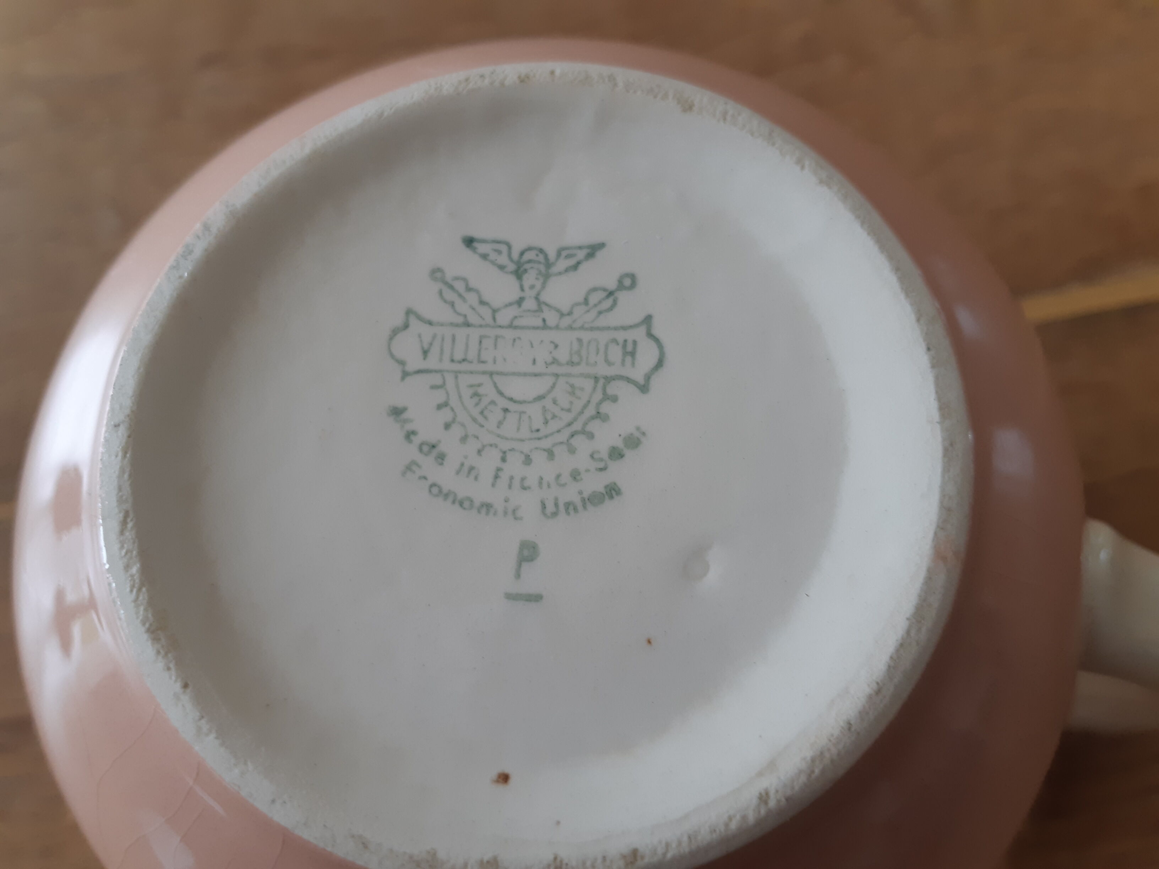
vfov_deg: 53.1
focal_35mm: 26
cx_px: 580
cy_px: 434
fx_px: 871
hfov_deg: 67.3
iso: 100
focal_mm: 3.93
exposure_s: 1/50
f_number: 1.7
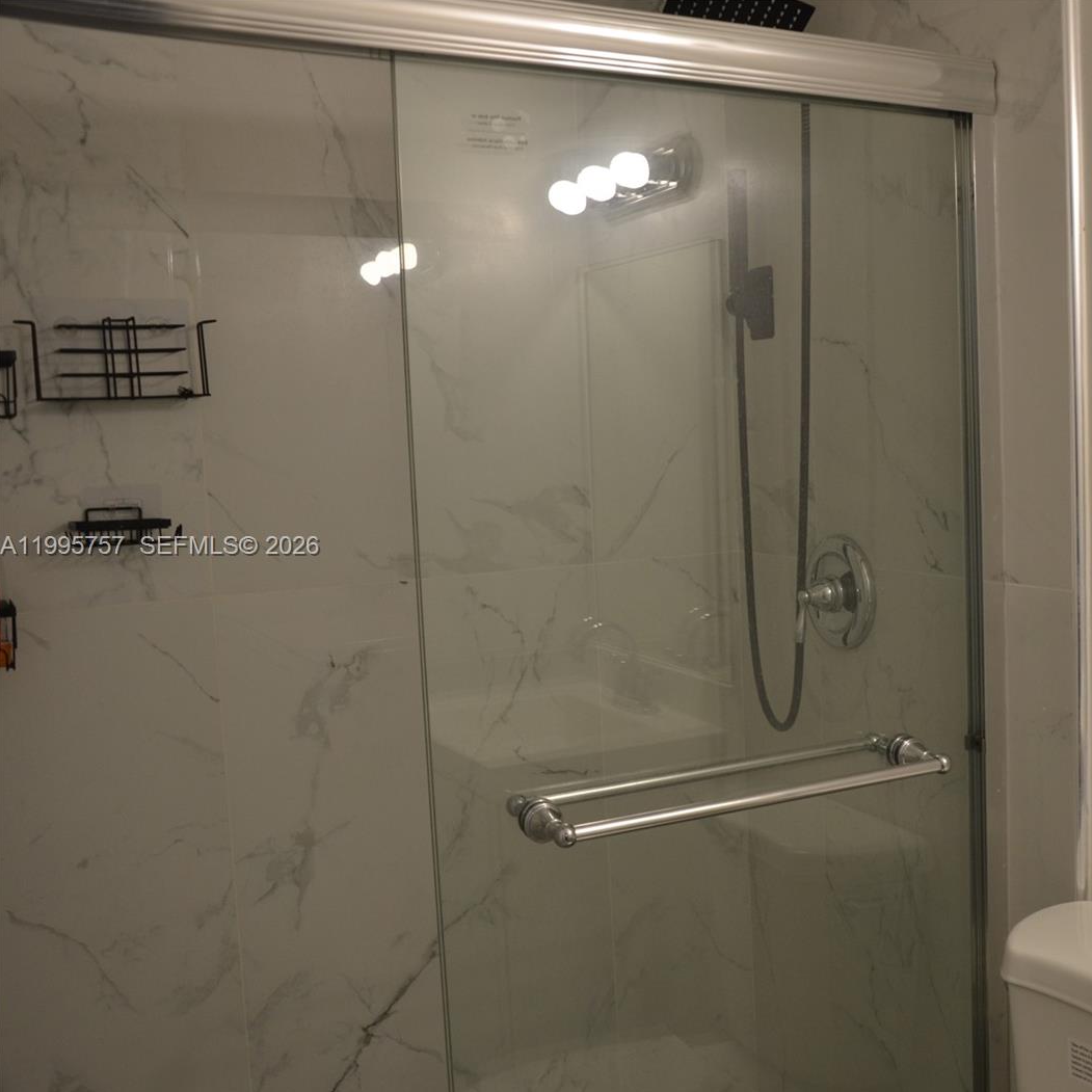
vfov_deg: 41.3
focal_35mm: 41
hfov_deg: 40.0
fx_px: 1451
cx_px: 827
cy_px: 548
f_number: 5.6
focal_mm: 21
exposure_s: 1/125
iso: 400
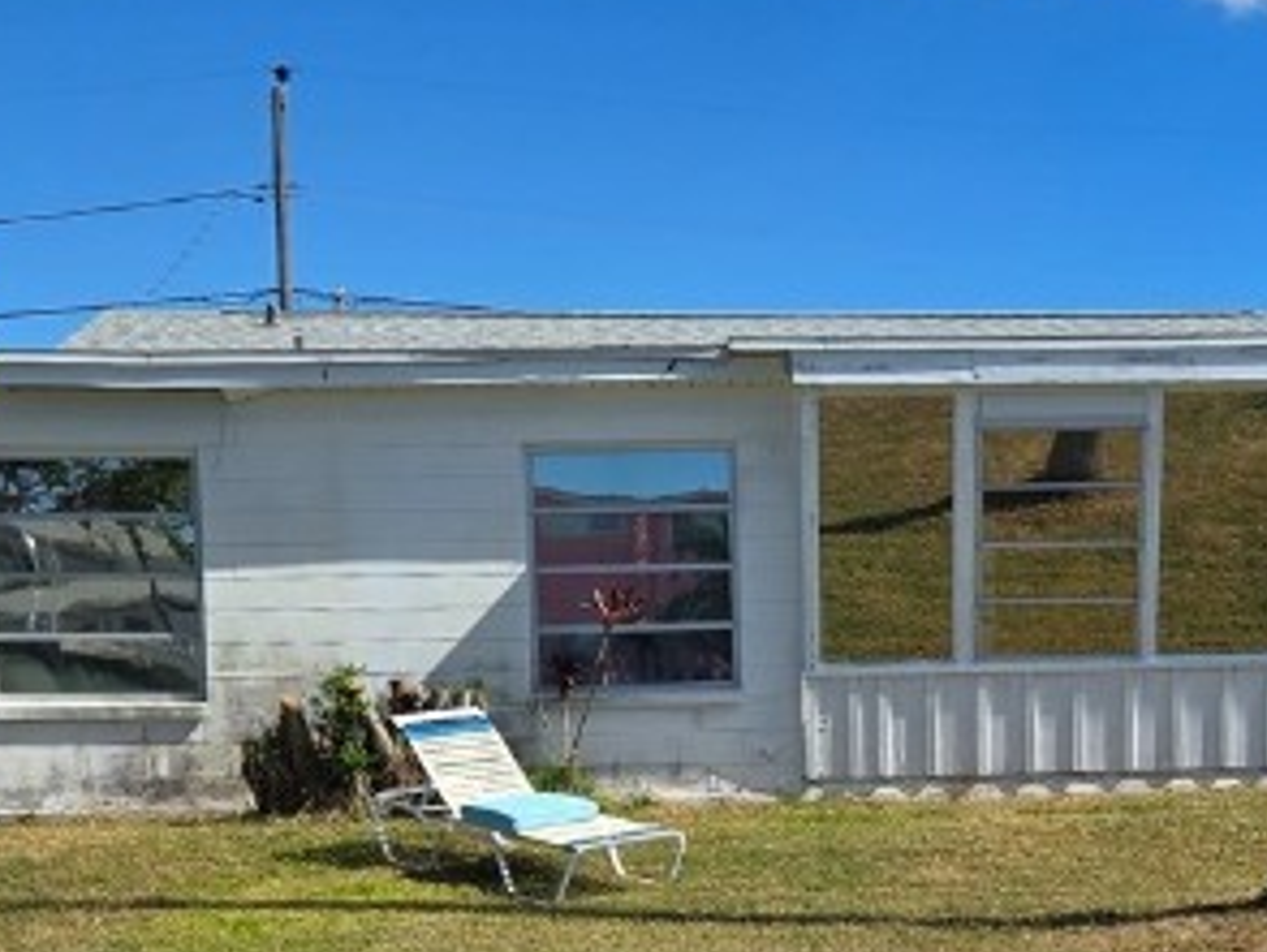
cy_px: 767
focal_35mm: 80
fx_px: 2931
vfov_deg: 18.3
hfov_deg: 24.1
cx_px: 974
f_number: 1.8
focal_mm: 5.4
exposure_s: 1/2558
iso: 25
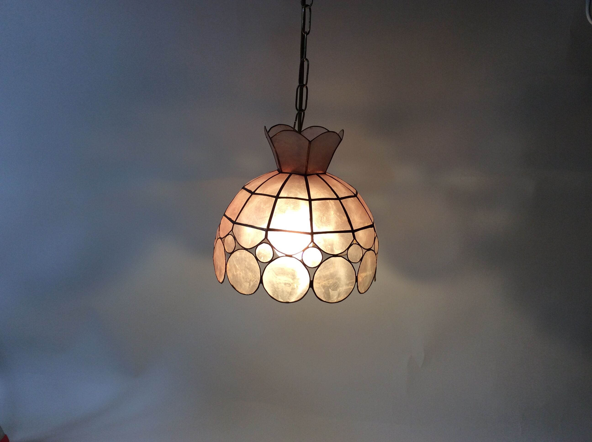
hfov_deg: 56.9
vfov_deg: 44.1
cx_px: 296
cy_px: 221
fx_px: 546
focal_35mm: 32
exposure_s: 1/100
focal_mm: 3.3
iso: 32
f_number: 2.4
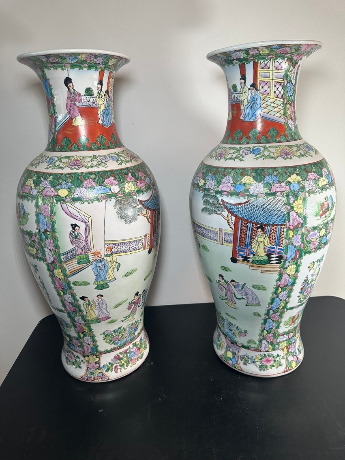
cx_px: 172
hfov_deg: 56.8
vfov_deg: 71.6
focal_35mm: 24
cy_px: 230
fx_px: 319
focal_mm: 6.86
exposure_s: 1/120
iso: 125
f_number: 1.78
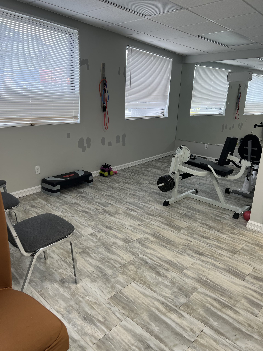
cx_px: 132
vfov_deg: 67.3
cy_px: 176
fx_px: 263
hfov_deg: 53.1
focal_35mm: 26
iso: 50
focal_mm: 5.7
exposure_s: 1/120
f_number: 1.5
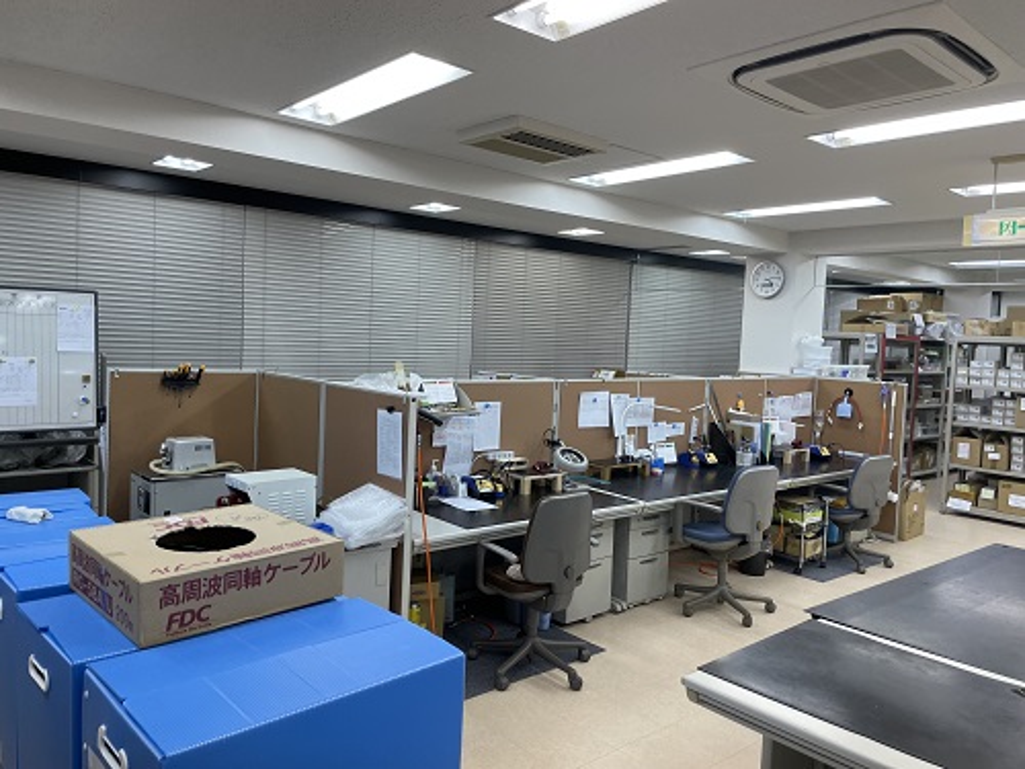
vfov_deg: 53.1
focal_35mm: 26
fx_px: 770
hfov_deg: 67.3
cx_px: 512
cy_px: 384
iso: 64
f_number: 1.6
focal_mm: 4.2
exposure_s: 1/100
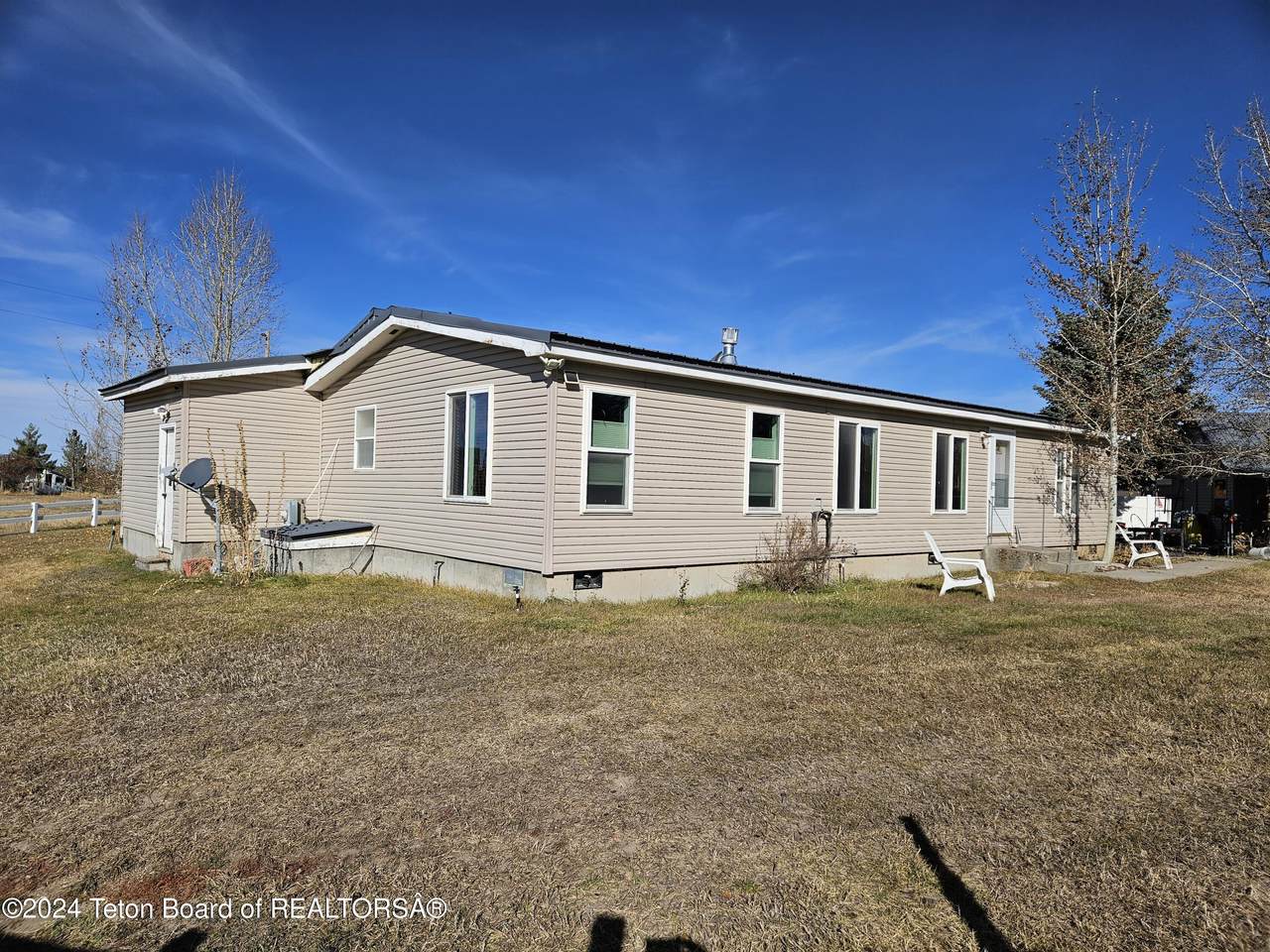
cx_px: 635
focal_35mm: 23
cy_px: 476
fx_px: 844
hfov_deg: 73.9
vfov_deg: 58.9
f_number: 1.8
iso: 25
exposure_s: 1/3737
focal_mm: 5.4
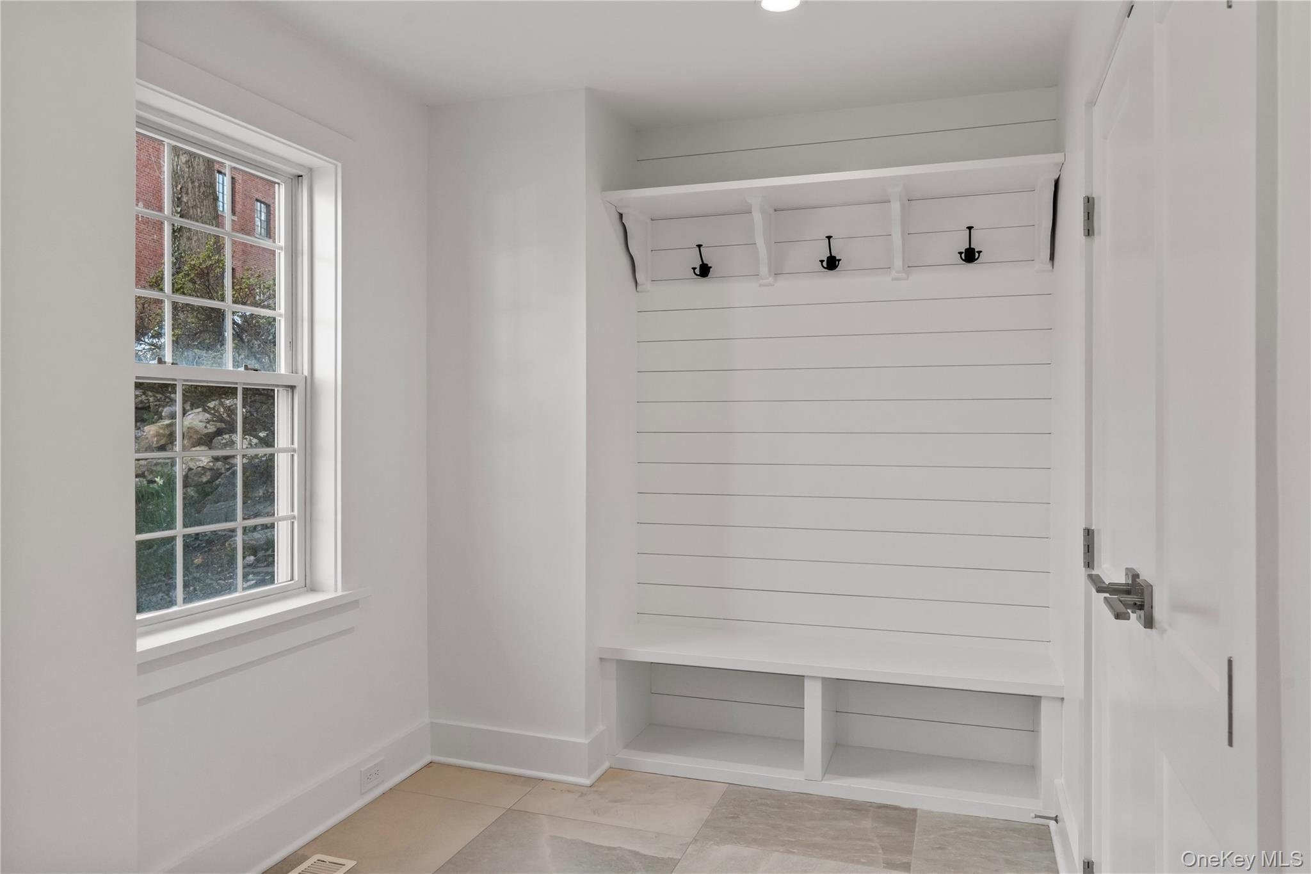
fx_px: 910
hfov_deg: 71.5
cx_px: 656
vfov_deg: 51.3
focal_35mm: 25
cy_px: 437
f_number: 8
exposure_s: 1/15
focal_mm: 25
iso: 800
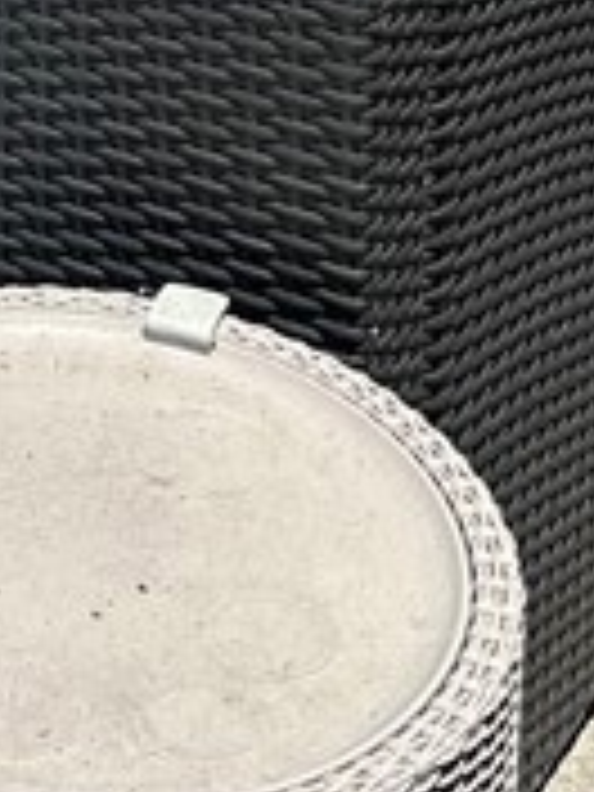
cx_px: -108
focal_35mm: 140
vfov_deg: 10.9
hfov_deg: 10.4
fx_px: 3203
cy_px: -1354
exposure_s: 1/4545
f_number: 1.78
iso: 80
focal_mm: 6.86
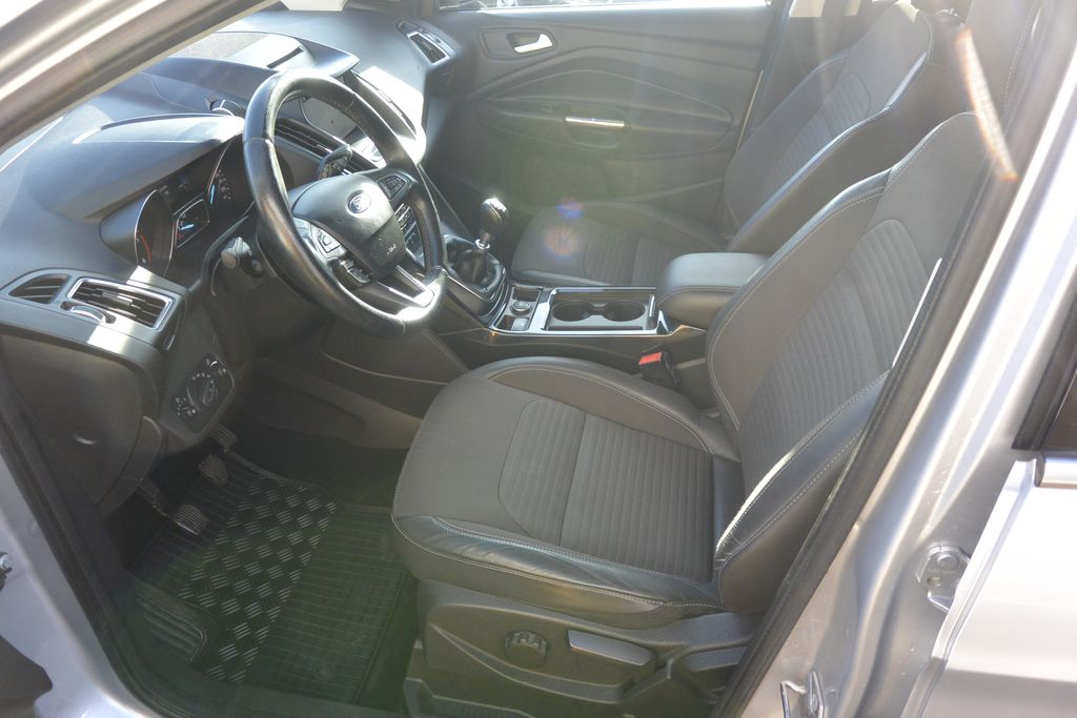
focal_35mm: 27
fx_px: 808
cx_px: 538
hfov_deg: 67.4
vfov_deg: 47.9
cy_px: 359
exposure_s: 1/200
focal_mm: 10
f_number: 3.5
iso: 200
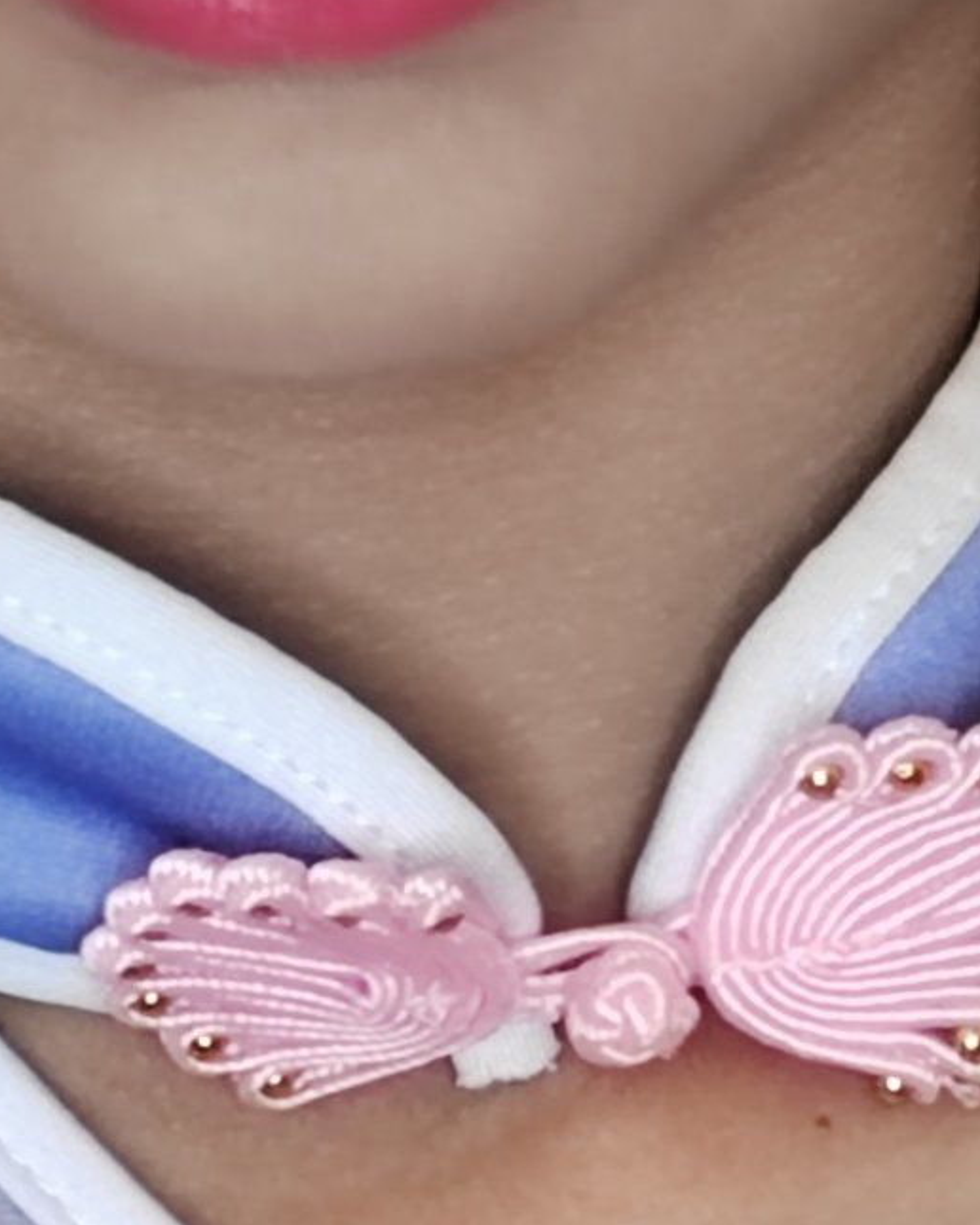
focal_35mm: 223
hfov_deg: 6.9
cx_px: 465
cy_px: -677
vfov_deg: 8.5
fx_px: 8085
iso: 800
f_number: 1.8
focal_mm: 6.14
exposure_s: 1/100
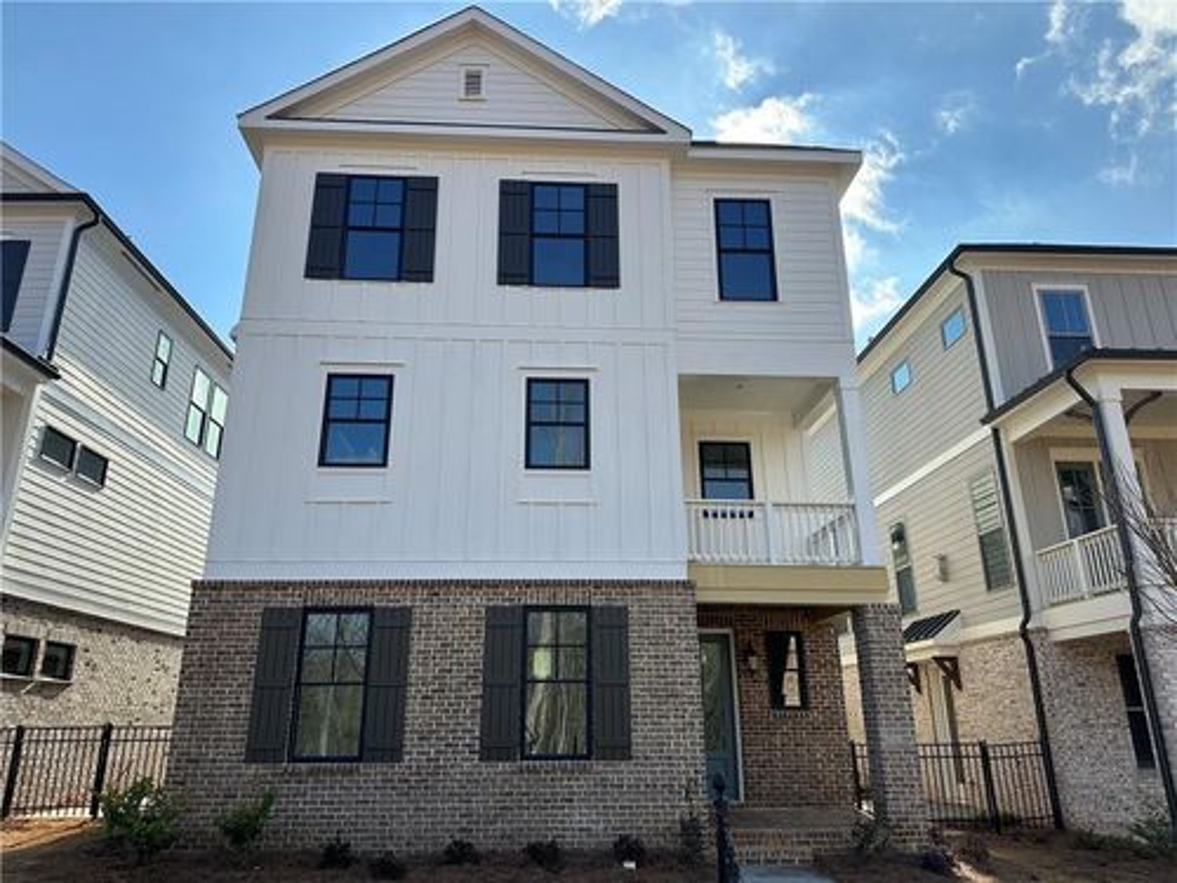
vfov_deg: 56.8
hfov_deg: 71.6
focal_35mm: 24
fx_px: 816
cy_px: 442
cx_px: 588
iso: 80
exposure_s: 1/3155
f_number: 1.78
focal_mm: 6.86
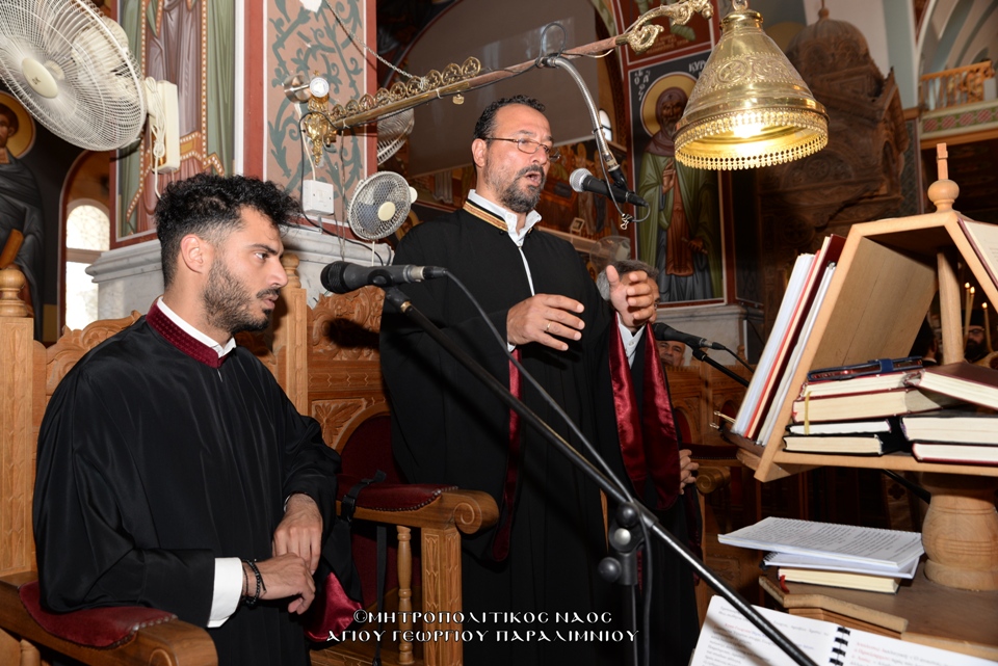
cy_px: 333
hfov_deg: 61.9
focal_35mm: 30
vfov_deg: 43.6
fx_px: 832
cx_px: 499
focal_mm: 30
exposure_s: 1/100
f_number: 5.6
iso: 320
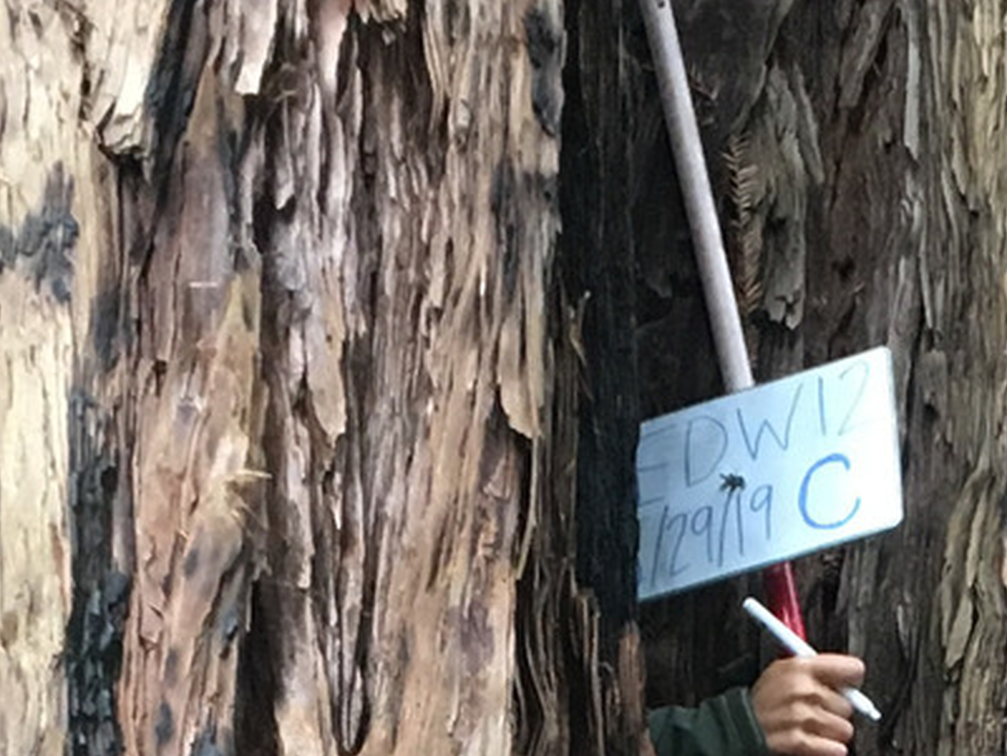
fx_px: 4218
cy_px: 1378
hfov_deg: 13.6
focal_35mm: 145
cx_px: 602
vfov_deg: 9.7
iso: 125
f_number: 2.2
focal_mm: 4.15
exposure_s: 1/30
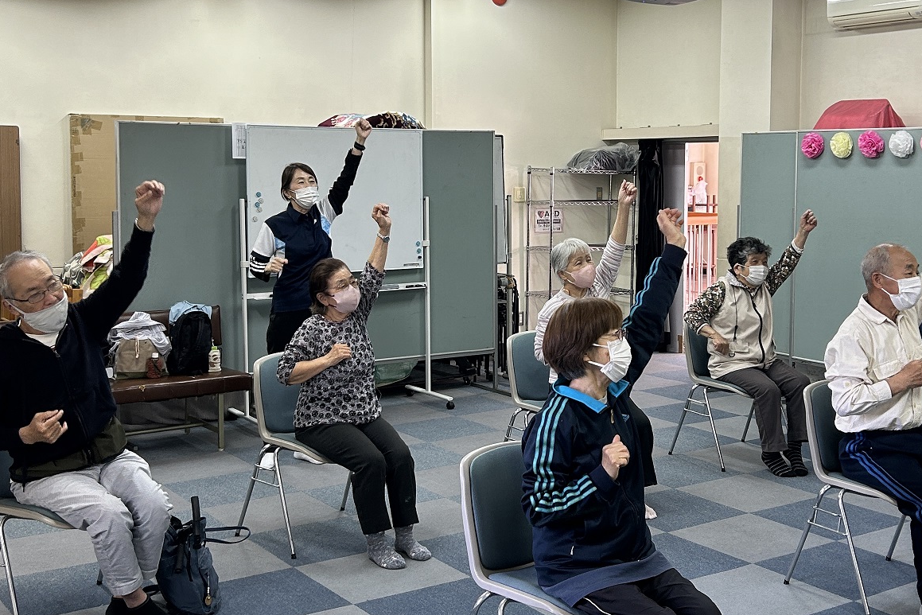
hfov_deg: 65.5
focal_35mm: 28
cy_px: 315
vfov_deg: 46.4
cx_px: 476
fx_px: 717
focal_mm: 5.7
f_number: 1.5
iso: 80
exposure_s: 1/60
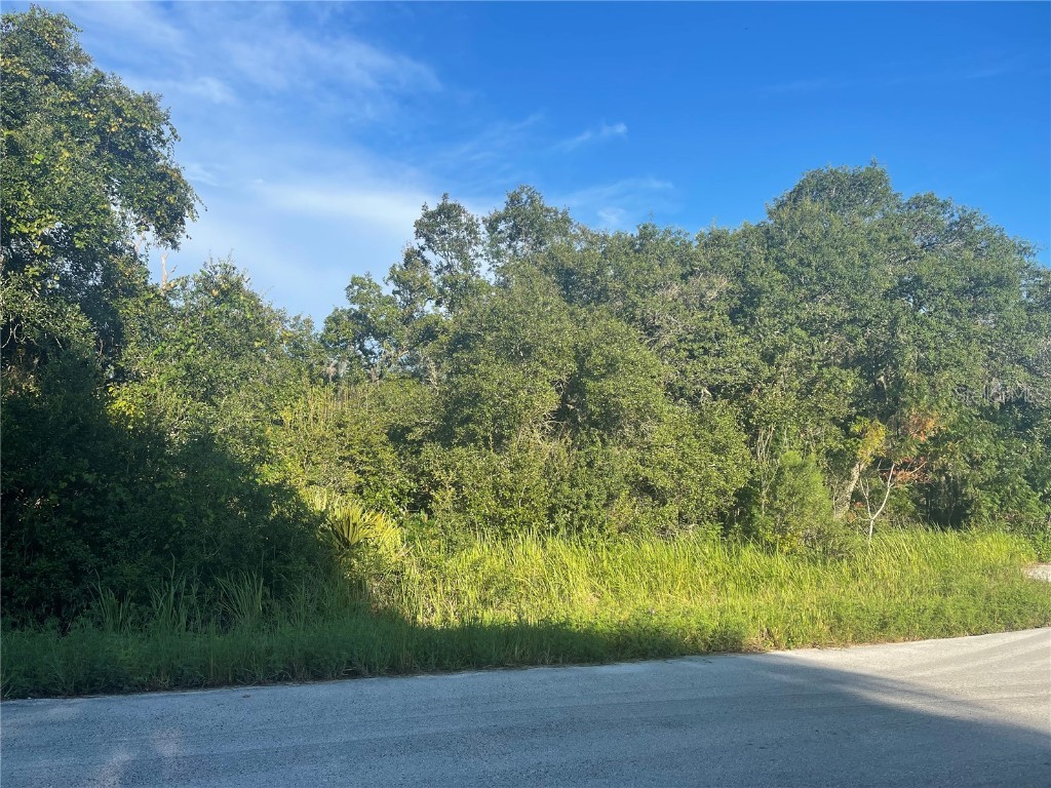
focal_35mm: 26
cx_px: 526
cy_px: 394
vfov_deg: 53.1
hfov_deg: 67.3
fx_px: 789
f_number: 1.6
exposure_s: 1/1456
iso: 32
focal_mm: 5.1
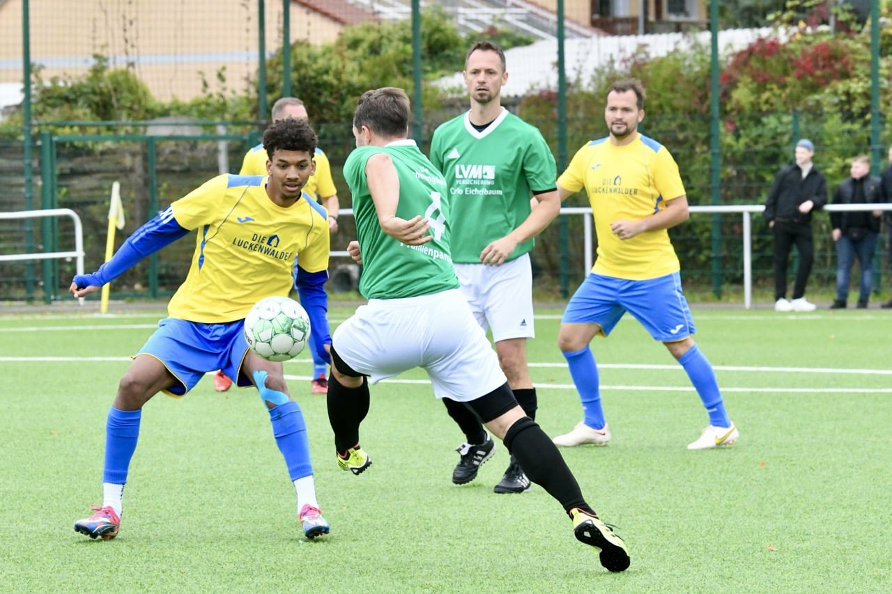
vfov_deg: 7.6
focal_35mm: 180
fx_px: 4459
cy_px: 297
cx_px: 446
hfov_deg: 11.4
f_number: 10
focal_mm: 180
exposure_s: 1/1600
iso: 6400
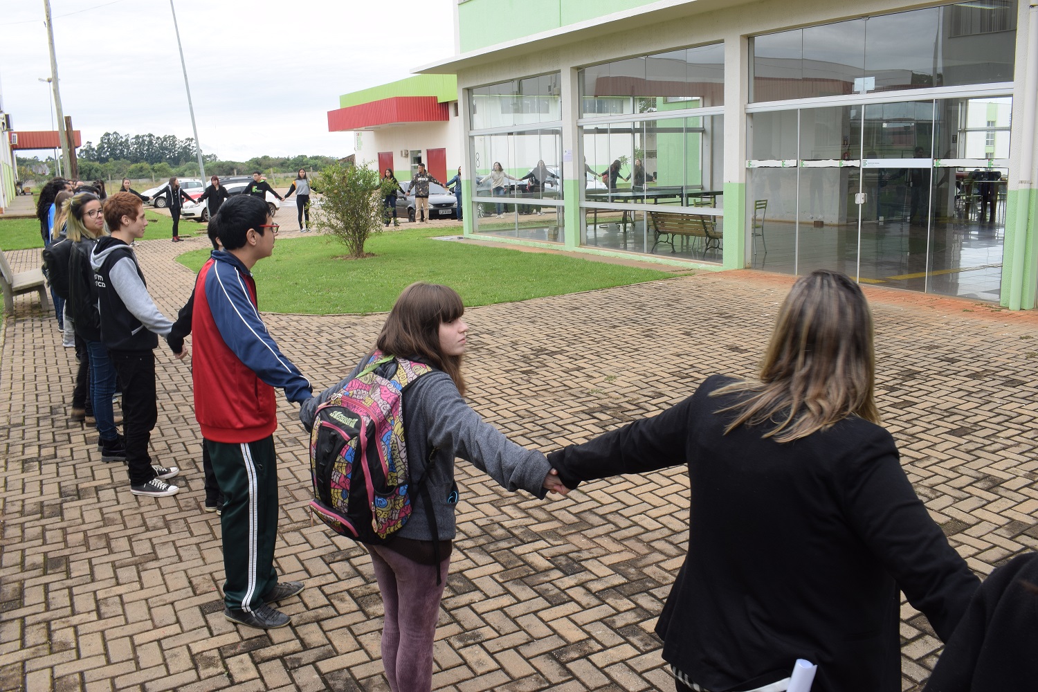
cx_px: 519
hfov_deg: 61.9
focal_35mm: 30
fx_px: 865
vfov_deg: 43.6
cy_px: 346
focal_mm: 20
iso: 100
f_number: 16
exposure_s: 1/15
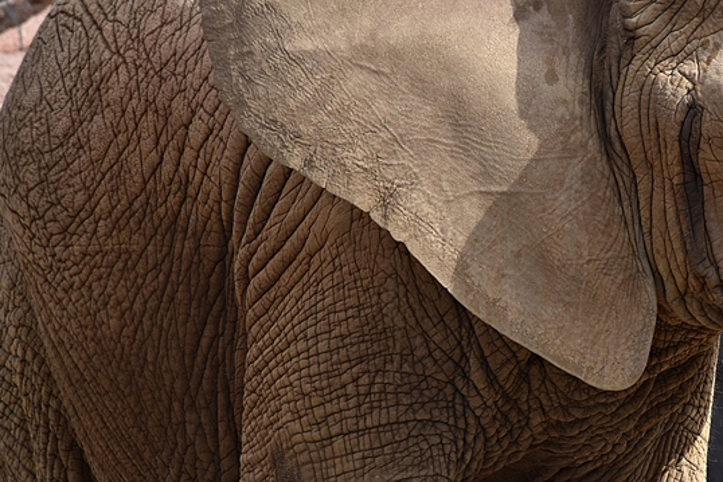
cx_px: 543
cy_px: 245
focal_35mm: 371
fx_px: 7452
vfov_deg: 3.7
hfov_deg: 5.6
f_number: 8
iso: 200
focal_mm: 130
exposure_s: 1/250
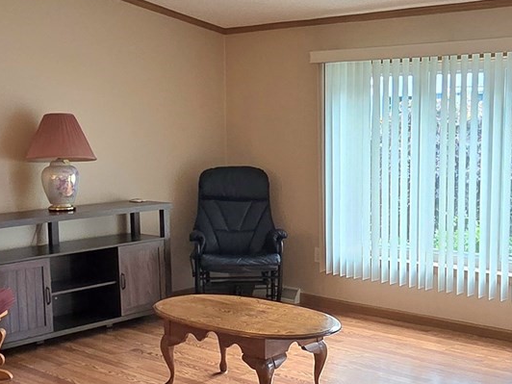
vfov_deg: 29.0
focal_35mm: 50
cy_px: 231
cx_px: 313
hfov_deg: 38.0
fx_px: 740
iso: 160
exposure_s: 1/60.2
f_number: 2.2
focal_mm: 2.2
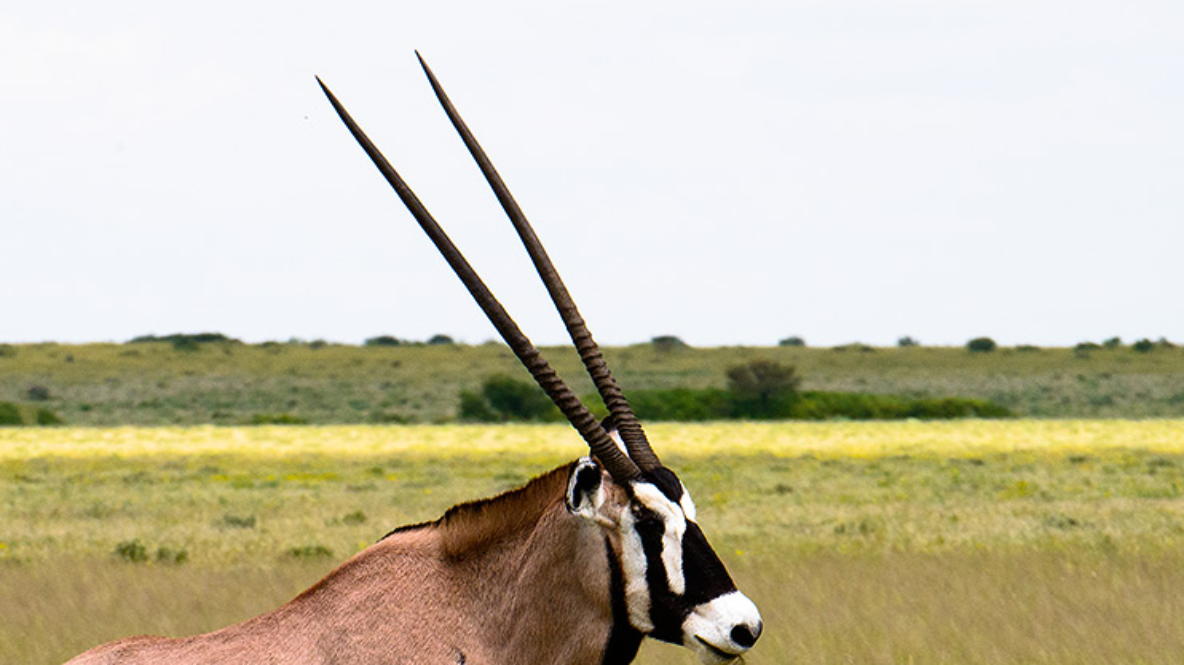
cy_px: 616
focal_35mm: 339
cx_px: 523
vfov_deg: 3.6
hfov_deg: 6.4
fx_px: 10641
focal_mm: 200
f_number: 14
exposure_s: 1/800
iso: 800
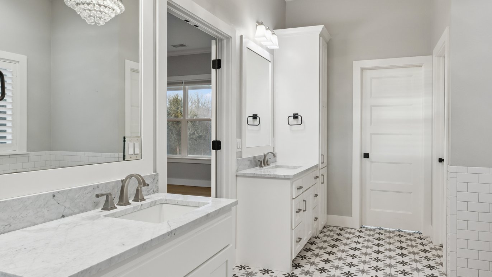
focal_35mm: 25
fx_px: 327
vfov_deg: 45.8
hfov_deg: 73.9
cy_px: 130
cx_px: 253
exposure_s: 1/30
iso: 200
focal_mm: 10.7
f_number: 8
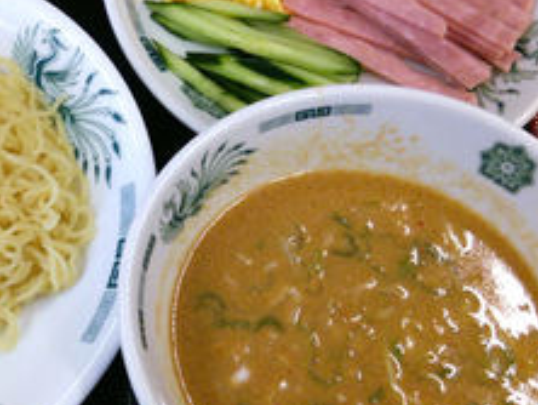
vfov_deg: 27.1
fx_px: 840
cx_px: 75
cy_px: 184
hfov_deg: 34.0
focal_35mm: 54
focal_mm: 4.06
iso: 100
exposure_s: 1/100
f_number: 1.94
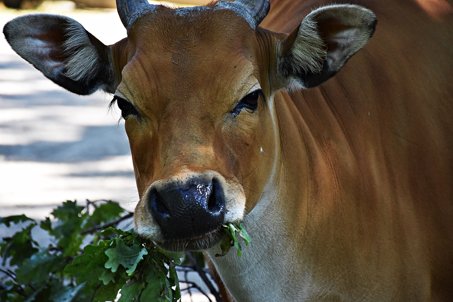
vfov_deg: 6.5
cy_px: 151
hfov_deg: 9.8
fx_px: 2643
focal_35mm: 210
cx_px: 226
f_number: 5.6
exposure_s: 1/200
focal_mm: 140
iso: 800
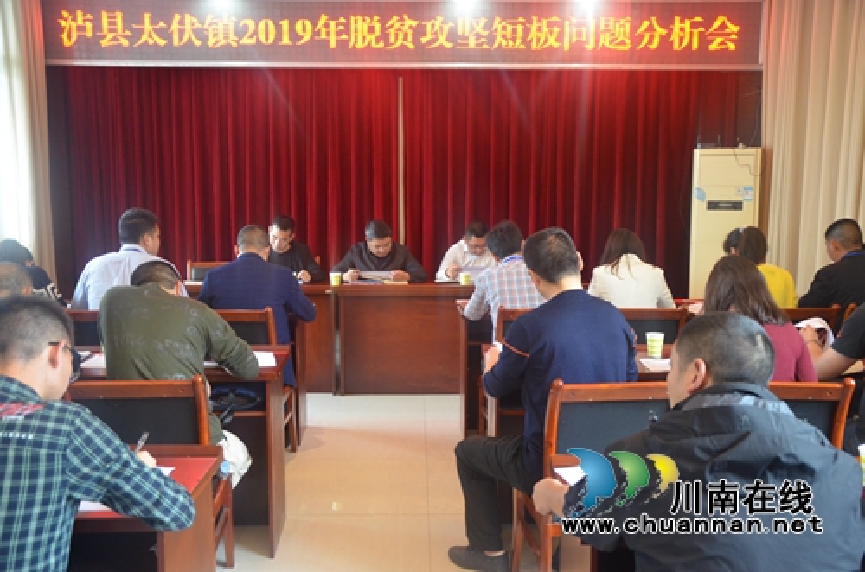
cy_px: 286
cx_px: 432
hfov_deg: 51.4
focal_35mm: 38
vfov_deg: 35.3
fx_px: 899
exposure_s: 1/30
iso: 1400
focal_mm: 25
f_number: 4
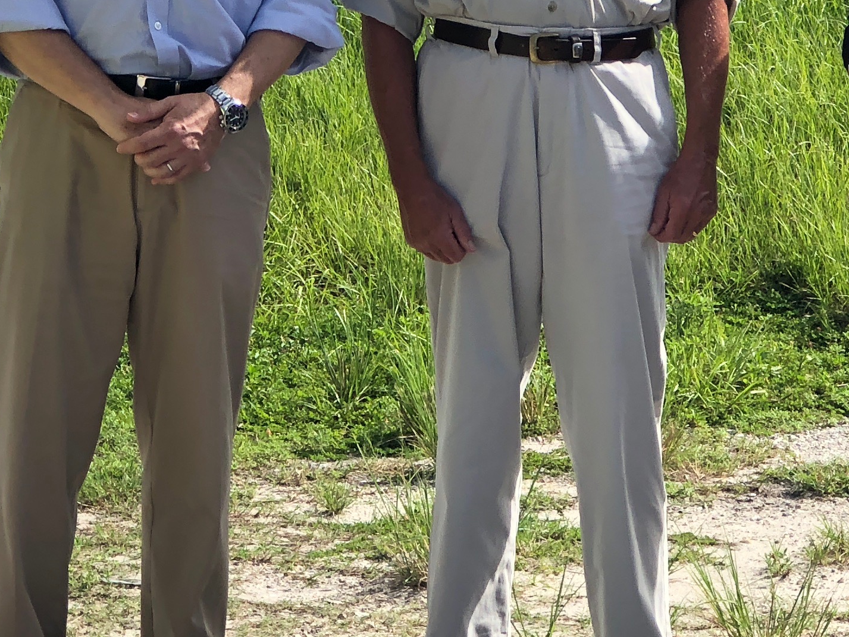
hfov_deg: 12.3
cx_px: 440
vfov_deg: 9.1
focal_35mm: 161
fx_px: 3950
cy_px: -139
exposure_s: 1/564
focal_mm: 6.6
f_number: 2.8
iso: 20
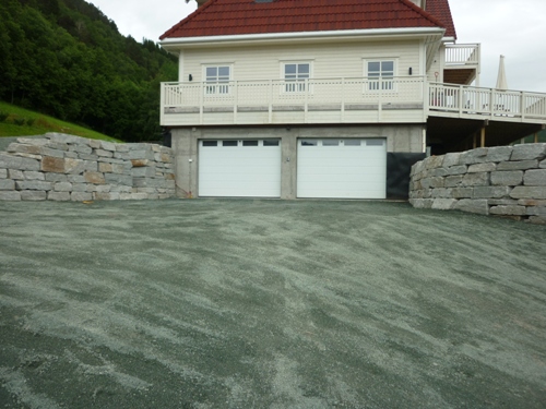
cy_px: 204
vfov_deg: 42.9
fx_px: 521
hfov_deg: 55.4
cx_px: 273
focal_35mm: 33
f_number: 2.8
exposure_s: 1/500
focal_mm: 5.5
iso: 80
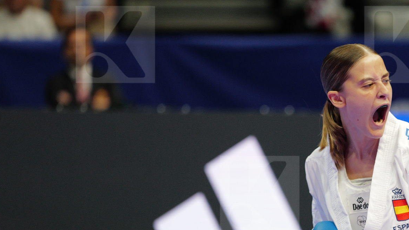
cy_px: 195
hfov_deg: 5.9
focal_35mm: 366
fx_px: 3969
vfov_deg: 3.3
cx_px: 404
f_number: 2.8
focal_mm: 164
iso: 2000
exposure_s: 1/1000
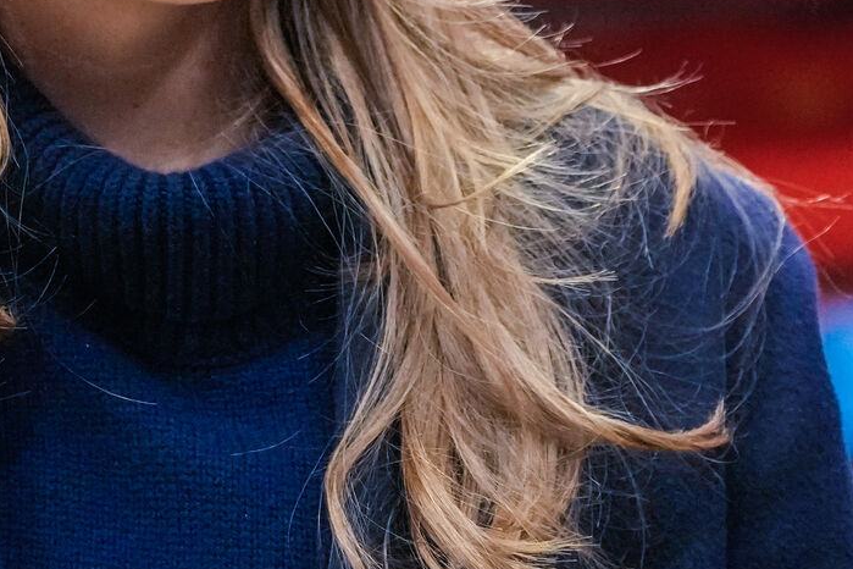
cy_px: -116
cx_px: 426
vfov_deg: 2.5
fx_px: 13149
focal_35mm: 555
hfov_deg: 3.7
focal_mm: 135
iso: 6400
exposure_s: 1/250
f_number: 4
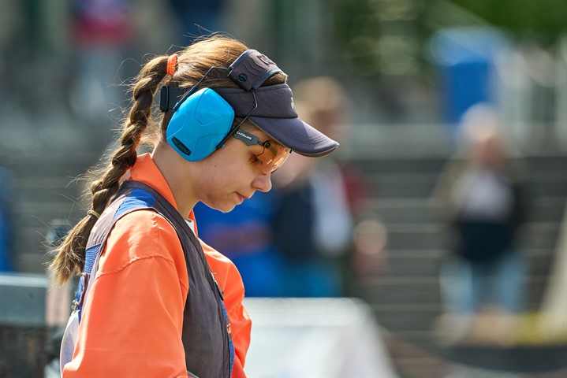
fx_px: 9453
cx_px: 284
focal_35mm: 600
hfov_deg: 3.4
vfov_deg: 2.3
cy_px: 189
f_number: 8
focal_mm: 600
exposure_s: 1/400
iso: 400
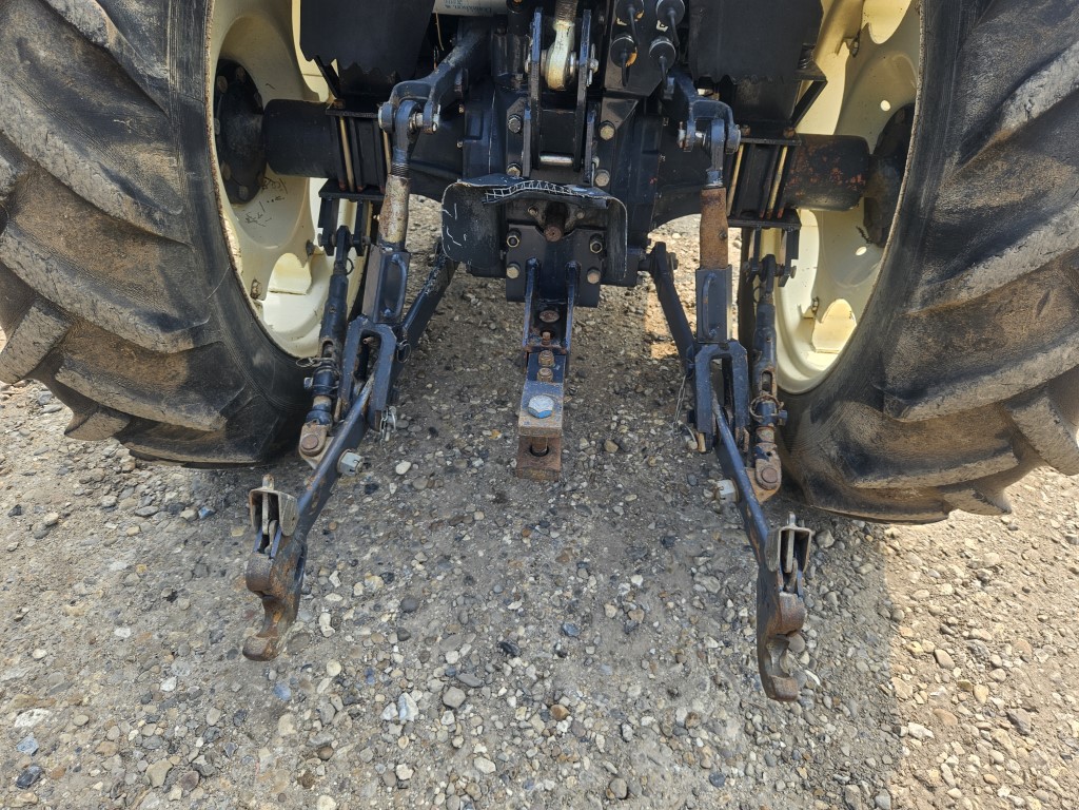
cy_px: 405
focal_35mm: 23
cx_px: 540
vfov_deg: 58.9
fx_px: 717
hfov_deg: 73.9
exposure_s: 1/235
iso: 25
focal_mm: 5.4
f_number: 1.8
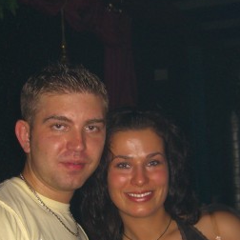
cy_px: 187
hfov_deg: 21.6
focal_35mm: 80
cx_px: 100
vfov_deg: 21.4
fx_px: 628
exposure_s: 1/60
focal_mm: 7.9
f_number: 2.8
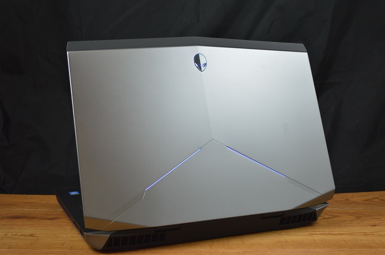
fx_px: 561
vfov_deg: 25.7
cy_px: 128
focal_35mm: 52
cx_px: 192
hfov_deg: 37.9
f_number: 5
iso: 400
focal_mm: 35
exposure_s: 1/80
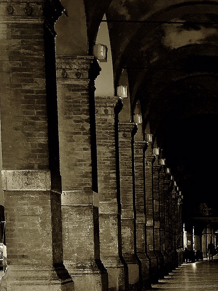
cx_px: 274
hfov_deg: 15.5
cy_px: 313
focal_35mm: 91
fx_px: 765
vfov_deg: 20.6
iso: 25
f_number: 2.2
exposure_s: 1/351
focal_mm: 4.15
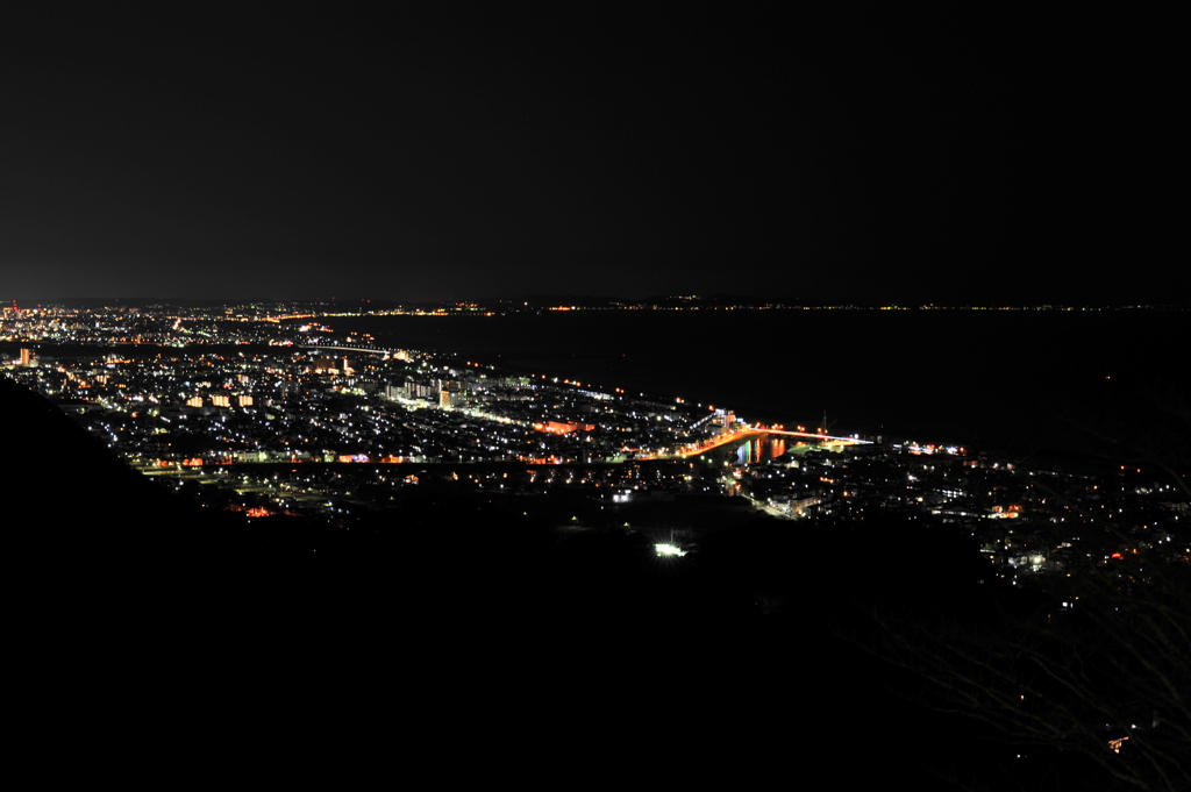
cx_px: 596
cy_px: 396
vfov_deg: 26.9
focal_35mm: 50
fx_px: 1653
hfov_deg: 39.6
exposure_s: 13.5
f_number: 11
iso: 200
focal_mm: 50
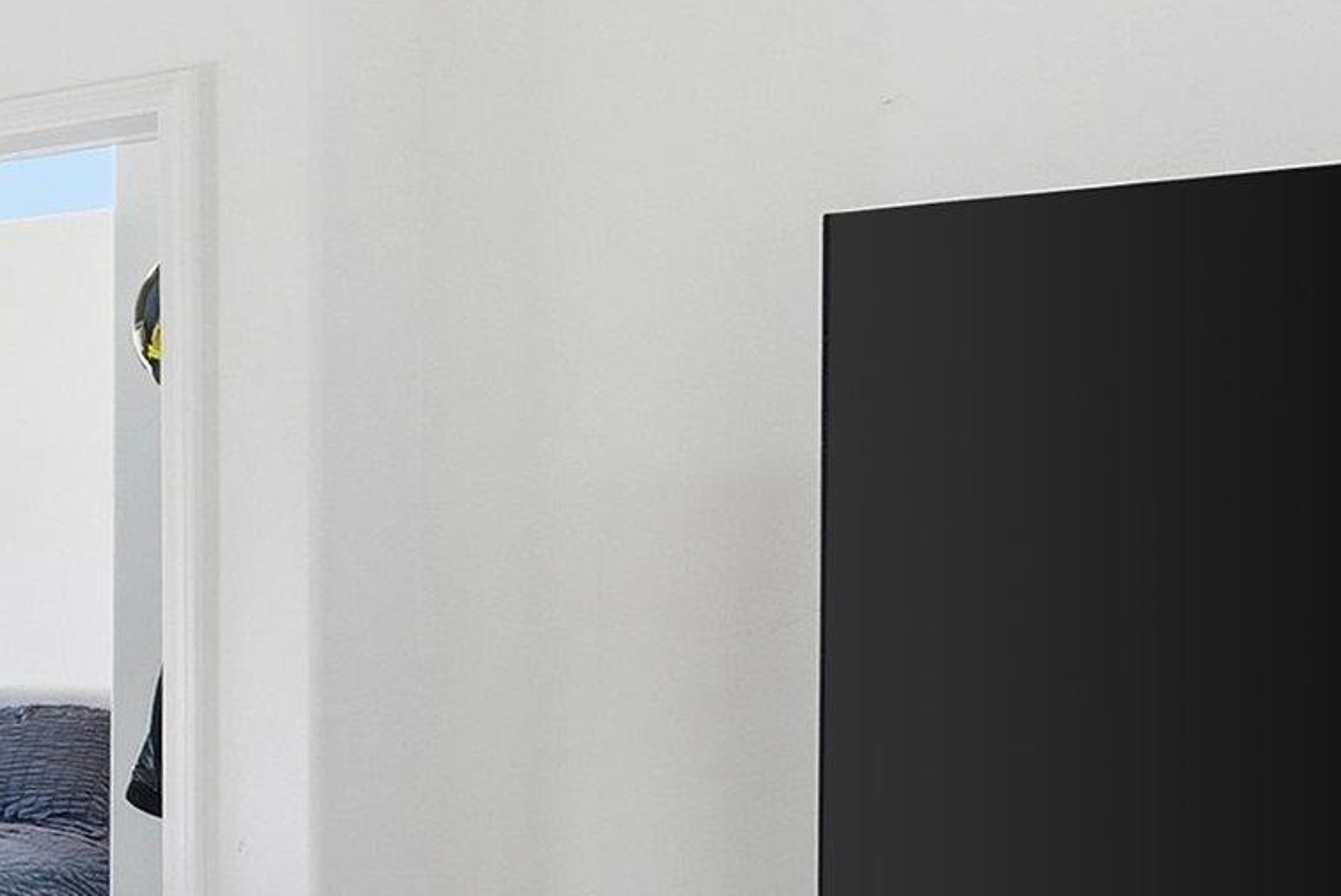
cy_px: 645
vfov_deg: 20.8
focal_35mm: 65
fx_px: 2423
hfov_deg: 21.2
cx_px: -1052
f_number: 4
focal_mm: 16
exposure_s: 1/15
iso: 250
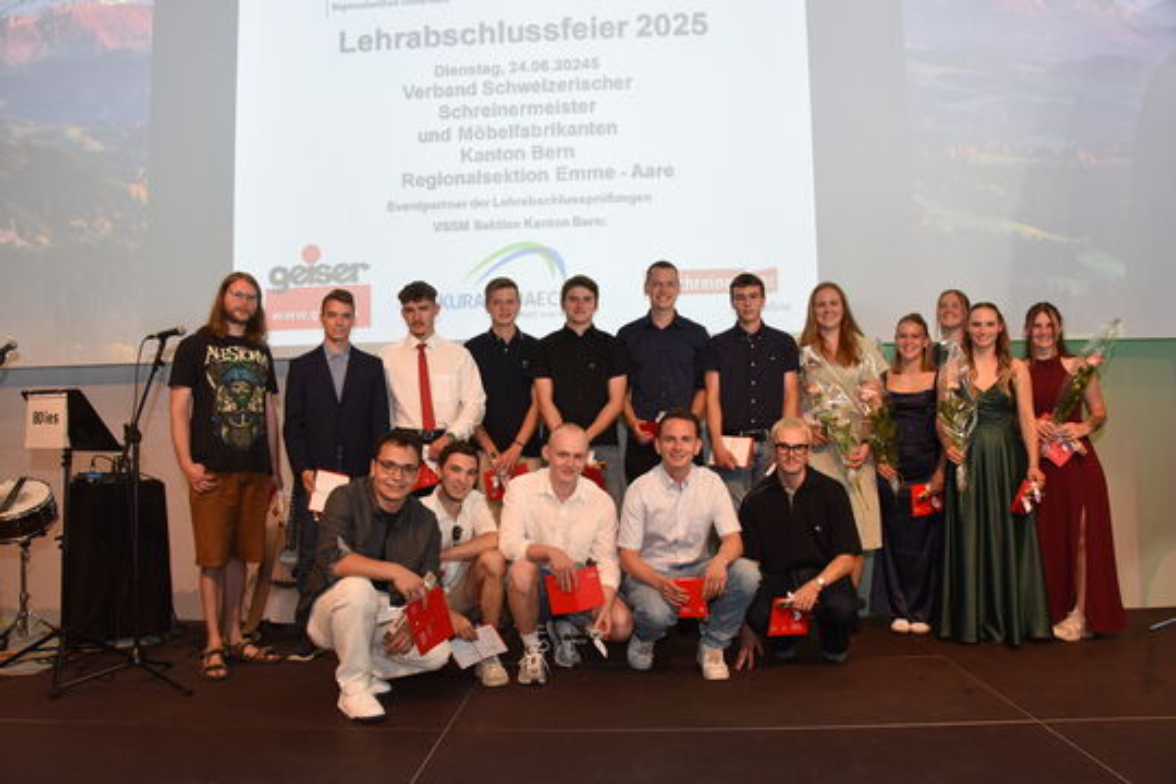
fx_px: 915
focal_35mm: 28
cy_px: 392
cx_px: 588
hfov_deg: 65.5
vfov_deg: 46.4
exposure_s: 1/80
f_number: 7.1
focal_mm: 28
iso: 2000
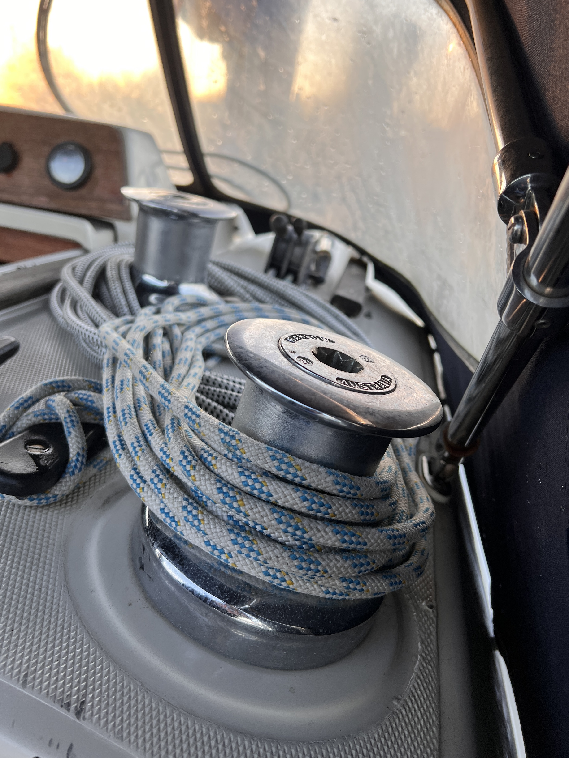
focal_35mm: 27
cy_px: 368
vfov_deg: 65.3
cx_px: 274
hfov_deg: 51.3
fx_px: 592
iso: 32
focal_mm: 5.7
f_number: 1.5
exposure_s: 1/121
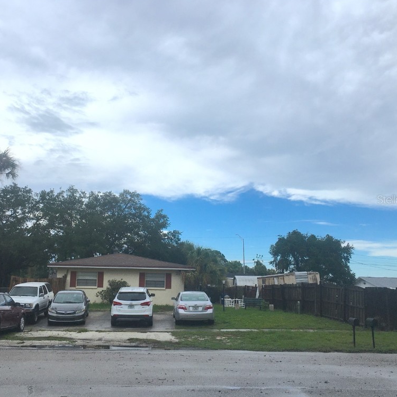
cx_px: 156
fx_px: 454
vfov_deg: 47.2
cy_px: 199
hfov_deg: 46.9
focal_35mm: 35
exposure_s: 1/1425
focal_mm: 4.15
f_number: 2.2
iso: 25
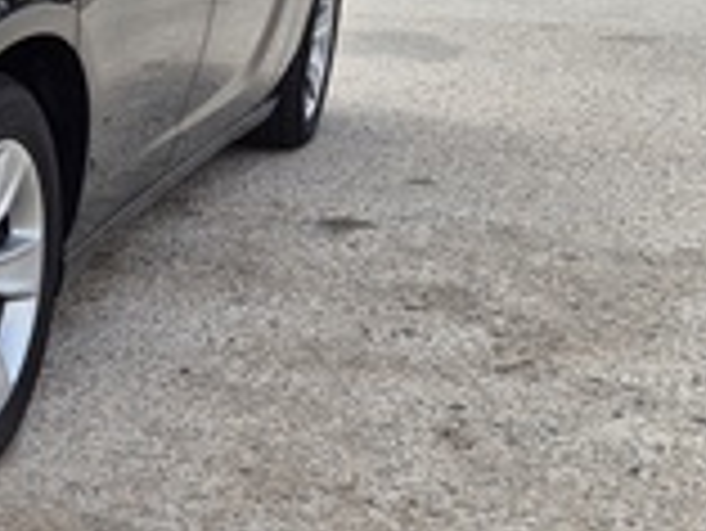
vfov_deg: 21.9
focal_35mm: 67
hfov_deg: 24.2
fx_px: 1368
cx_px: -286
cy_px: 326
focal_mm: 5.4
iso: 25
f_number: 1.8
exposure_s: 1/909
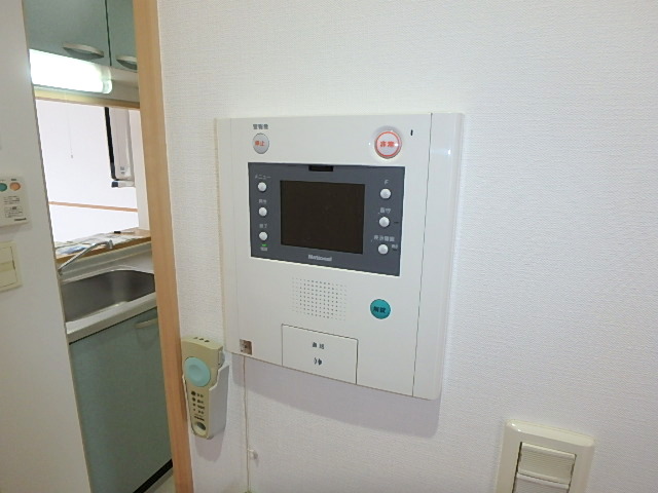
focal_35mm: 21
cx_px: 329
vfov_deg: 63.4
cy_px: 246
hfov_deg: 79.0
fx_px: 399
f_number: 3.5
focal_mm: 3.7
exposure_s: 1/40
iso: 160
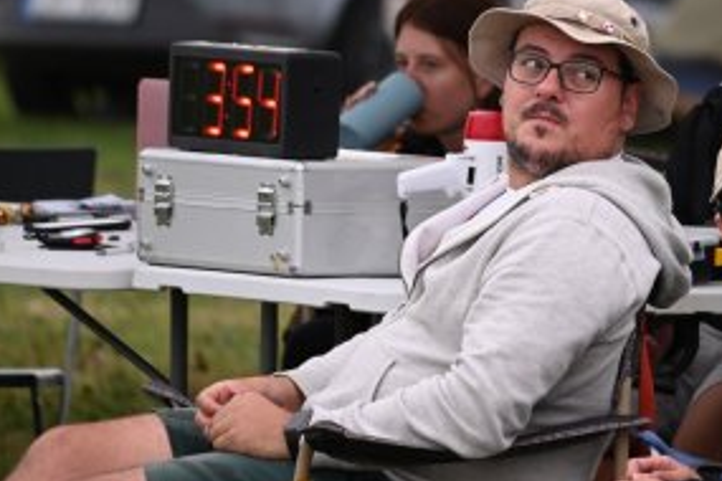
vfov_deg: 2.0
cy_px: 177
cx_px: 579
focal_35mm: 698
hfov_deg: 3.0
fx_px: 13998
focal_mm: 400
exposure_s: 1/320
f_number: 6.3
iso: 1000
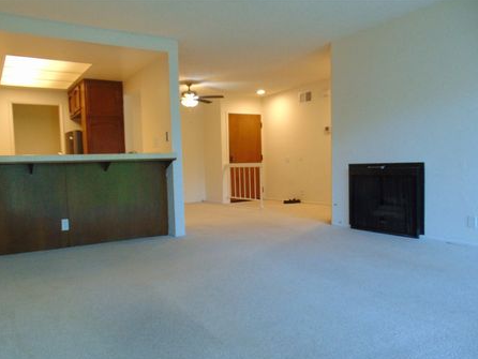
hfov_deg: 63.3
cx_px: 214
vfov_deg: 49.7
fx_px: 387
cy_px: 196
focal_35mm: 28
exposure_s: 1/30
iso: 200
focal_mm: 4.5
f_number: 3
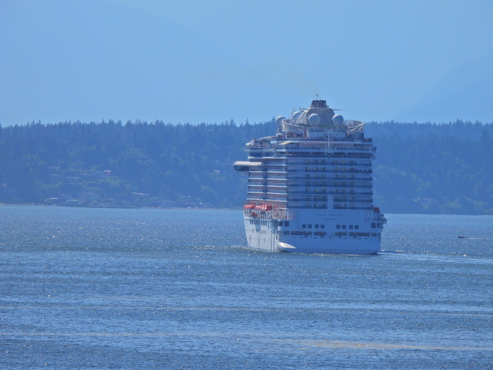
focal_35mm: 700
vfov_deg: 2.1
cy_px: 185
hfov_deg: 2.8
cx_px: 246
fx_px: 9969
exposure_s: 1/1600
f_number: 5.6
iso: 100
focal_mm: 125
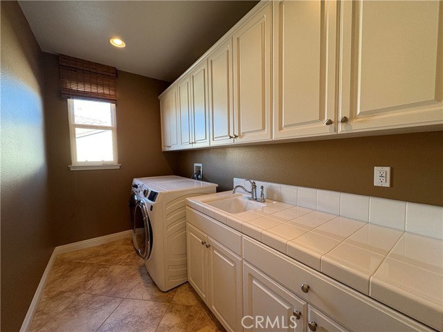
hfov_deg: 102.1
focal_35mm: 14
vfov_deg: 85.7
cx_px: 222
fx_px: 179
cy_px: 166
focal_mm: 2.22
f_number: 2.2
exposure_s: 1/60
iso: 160
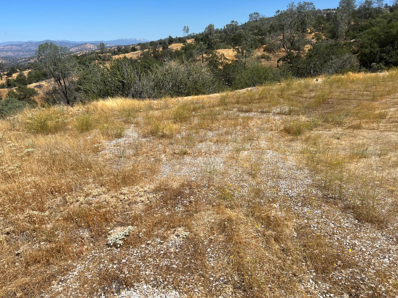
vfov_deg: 53.1
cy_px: 149
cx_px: 199
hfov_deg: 67.3
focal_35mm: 26
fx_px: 299
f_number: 1.5
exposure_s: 1/5319
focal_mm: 5.7
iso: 50
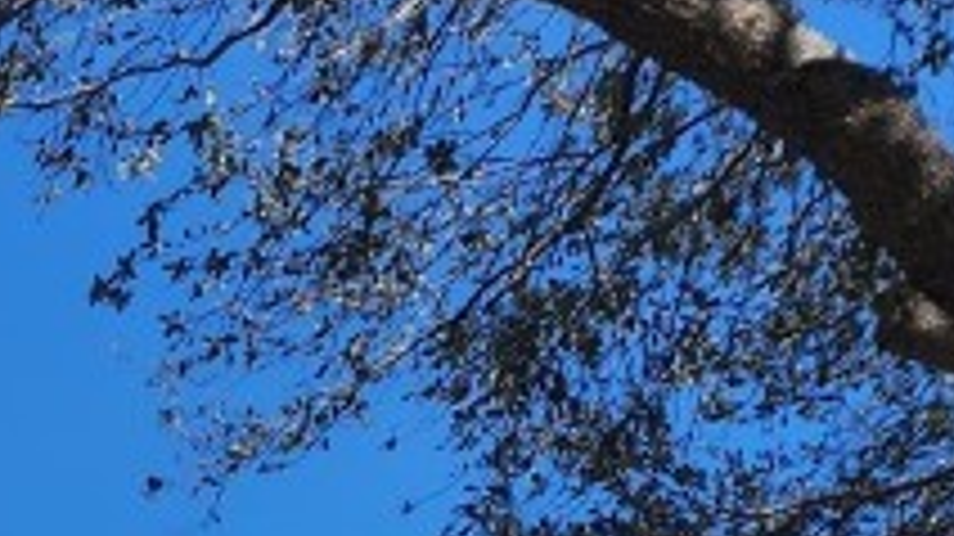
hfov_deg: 14.6
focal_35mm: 121
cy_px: 1567
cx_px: -954
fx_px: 3059
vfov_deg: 8.5
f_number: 1.8
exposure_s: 1/1457
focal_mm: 6.4
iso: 12
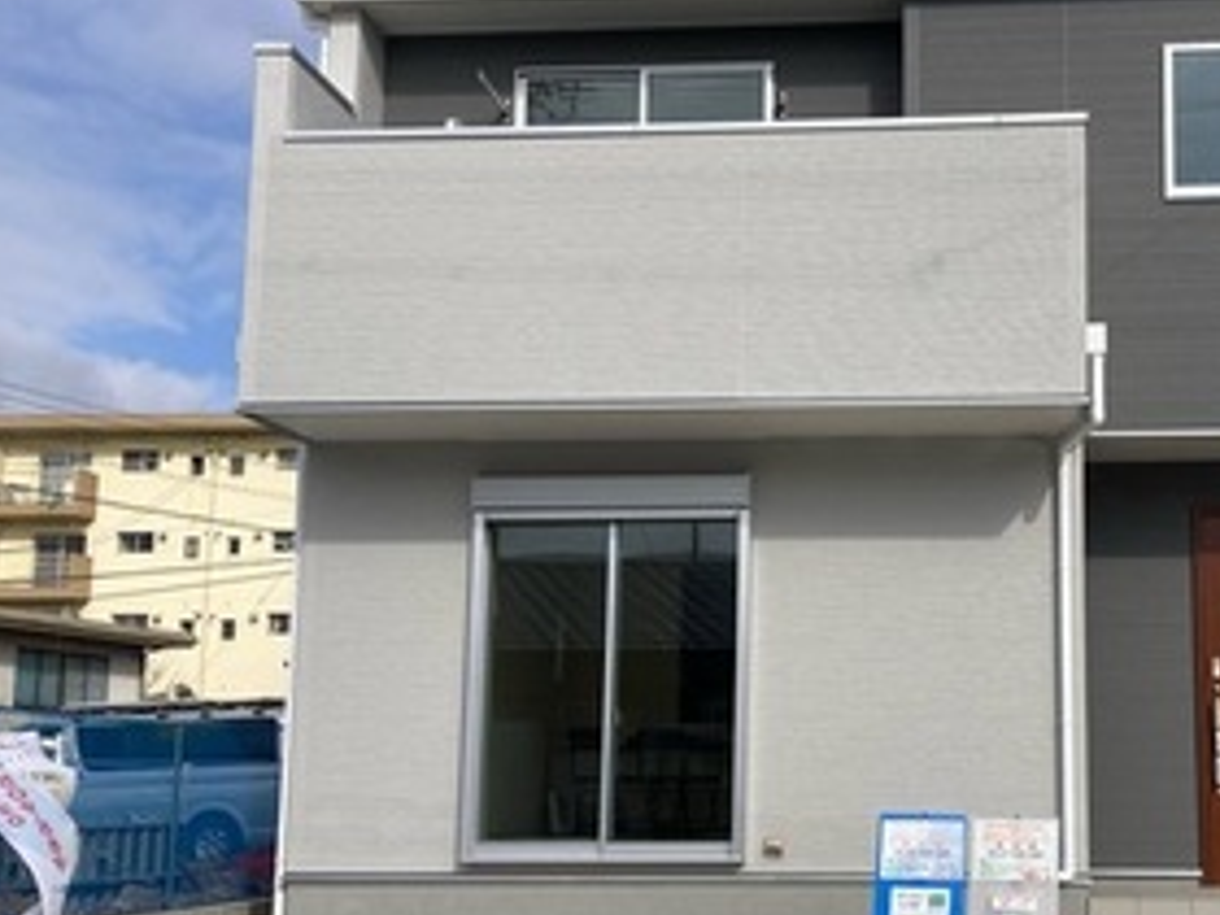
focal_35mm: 48
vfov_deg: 30.2
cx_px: 932
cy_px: 549
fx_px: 1692
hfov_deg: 38.5
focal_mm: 3.99
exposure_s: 1/2825
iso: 20
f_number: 1.8
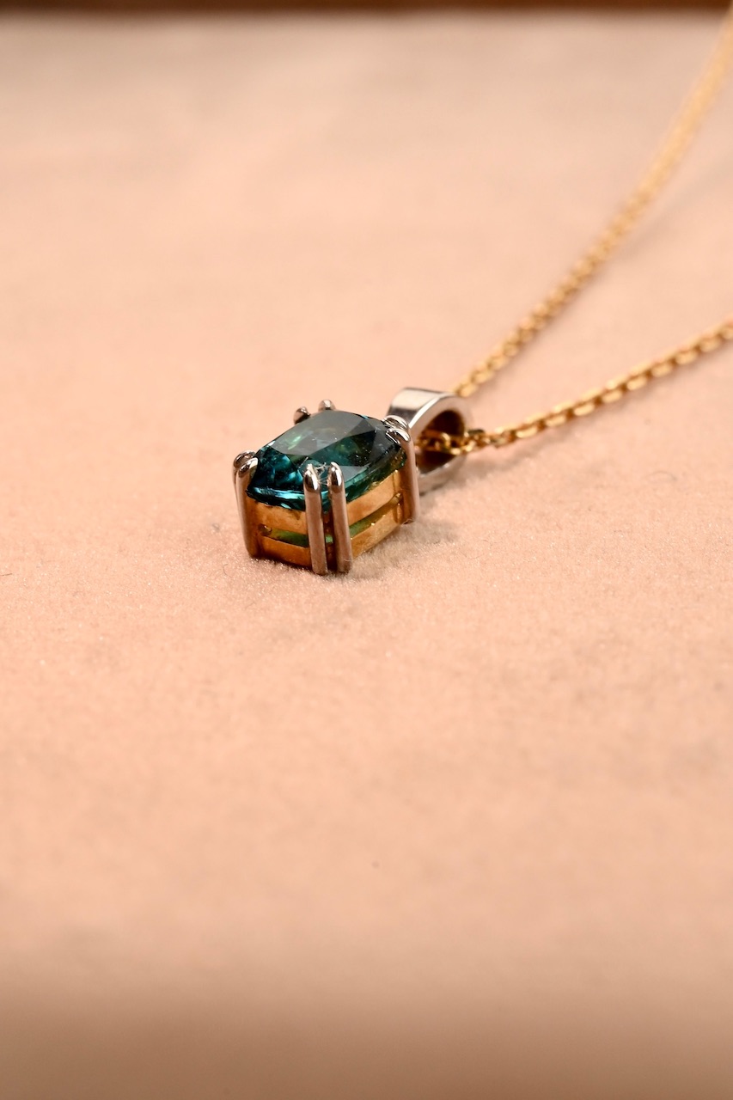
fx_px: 2291
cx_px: 366
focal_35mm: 75
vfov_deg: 27.0
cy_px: 550
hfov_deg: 18.2
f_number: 20
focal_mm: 50
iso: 800
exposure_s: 1/40
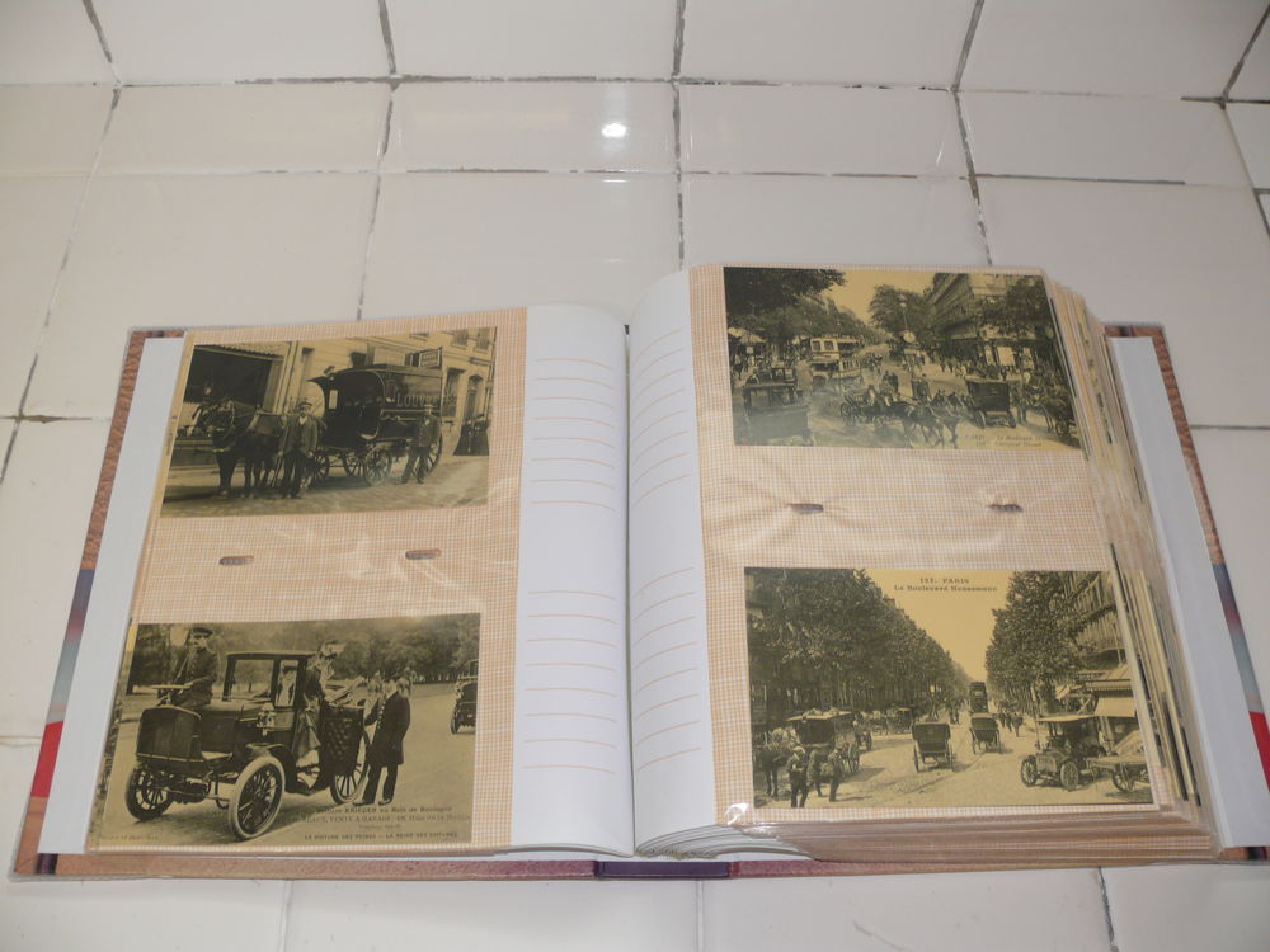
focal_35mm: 35
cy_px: 476
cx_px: 635
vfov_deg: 40.7
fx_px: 1284
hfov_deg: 52.6
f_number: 2.8
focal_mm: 7.4
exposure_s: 1/30
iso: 100
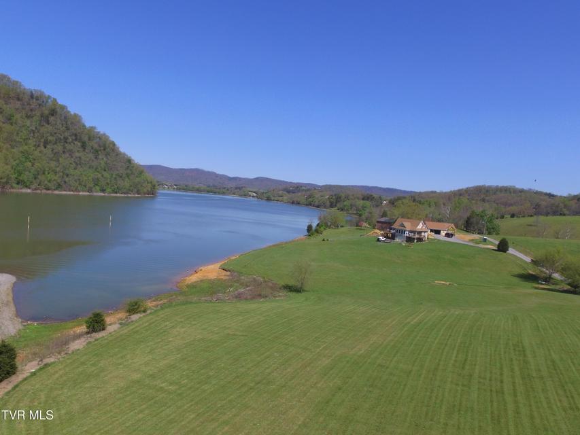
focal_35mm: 20
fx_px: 335
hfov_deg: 81.7
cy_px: 218
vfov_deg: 66.0
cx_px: 290
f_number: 2.8
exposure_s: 1/1626
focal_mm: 3.61
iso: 100
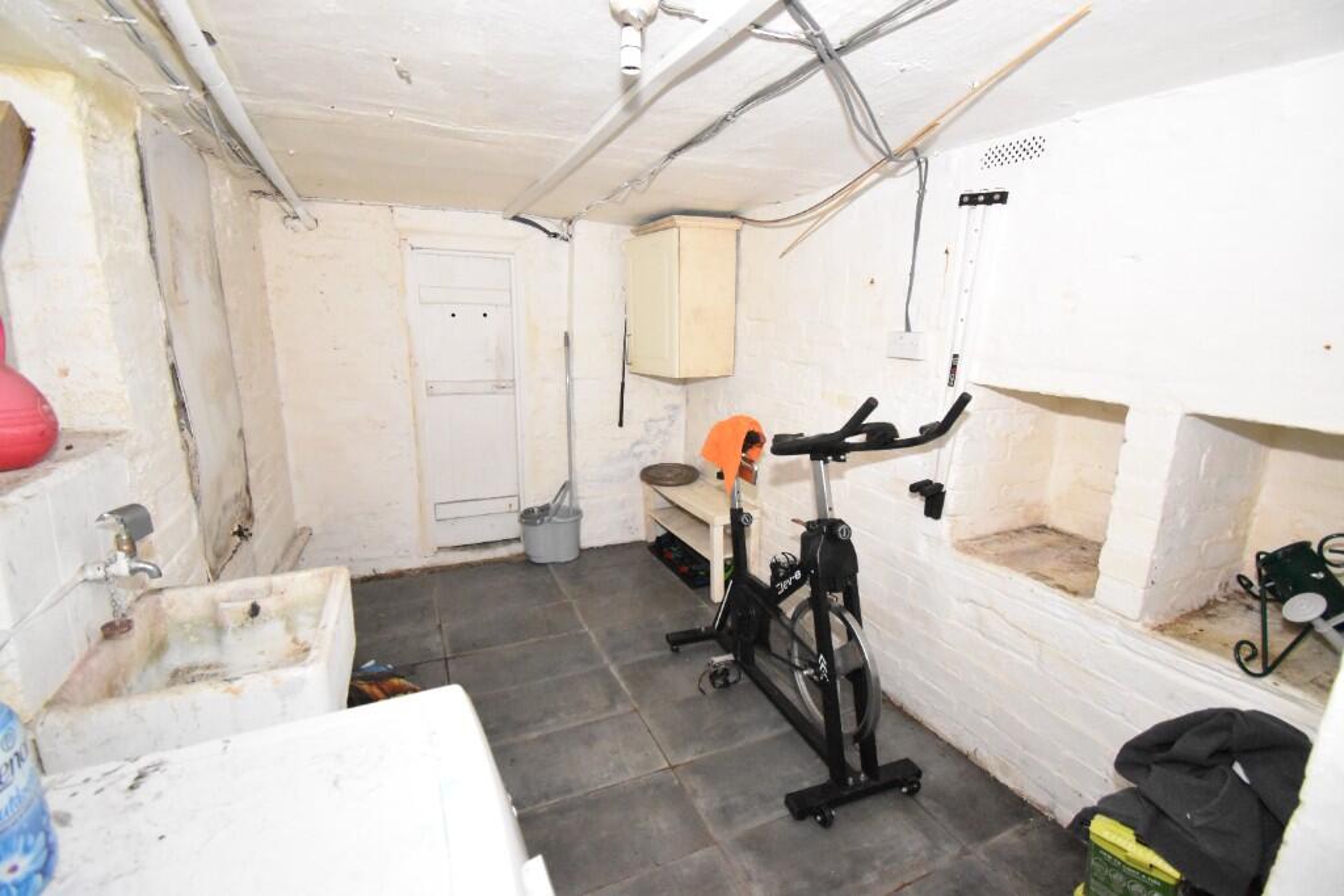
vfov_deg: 77.3
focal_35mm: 15
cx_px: 672
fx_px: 560
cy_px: 448
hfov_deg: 100.4
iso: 6400
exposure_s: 1/60
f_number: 4.5
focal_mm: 10
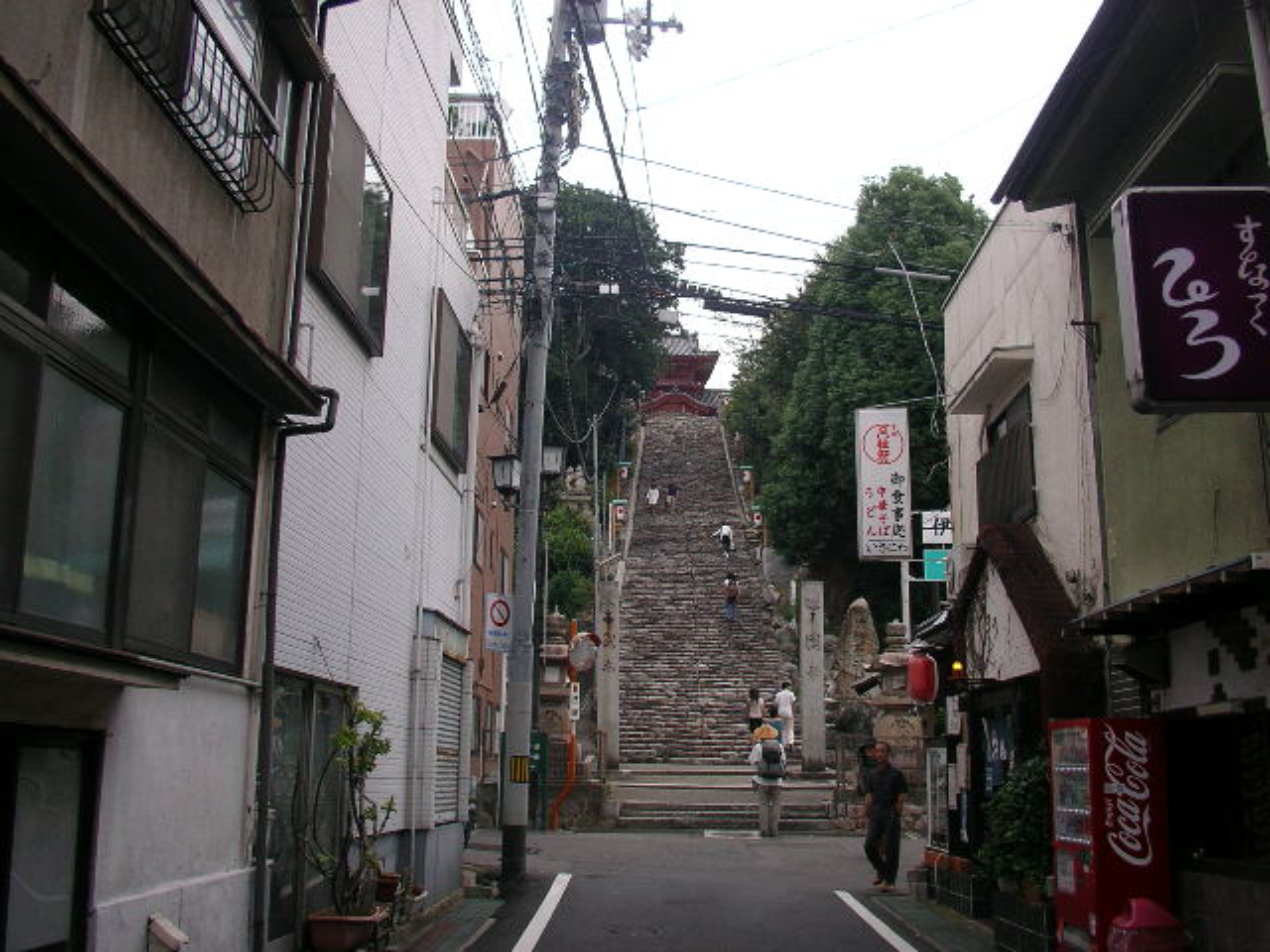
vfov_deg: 38.7
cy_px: 476
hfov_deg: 50.1
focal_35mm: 37
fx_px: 1357
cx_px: 635
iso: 50
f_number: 2.8
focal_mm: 5.7
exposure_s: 1/200
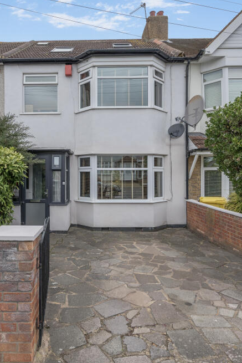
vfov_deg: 71.5
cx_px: 91
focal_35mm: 25
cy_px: 179
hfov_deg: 50.8
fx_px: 252
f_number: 8
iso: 800
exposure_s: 1/500
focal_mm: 16
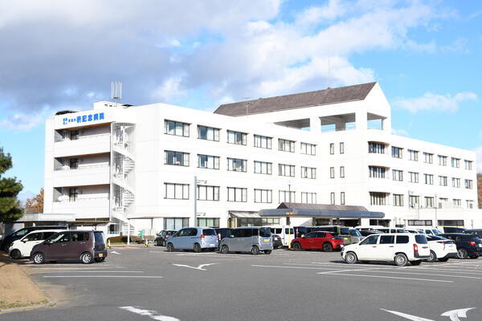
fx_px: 696
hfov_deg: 38.2
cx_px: 241
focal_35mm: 52
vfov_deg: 26.0
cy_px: 160
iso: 640
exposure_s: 1/640
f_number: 13
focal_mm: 35
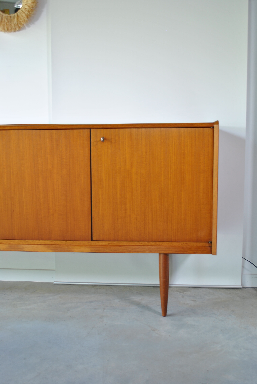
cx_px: 128
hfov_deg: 34.3
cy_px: 192
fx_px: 416
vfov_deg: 49.5
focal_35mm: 39
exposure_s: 1/40
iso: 200
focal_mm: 26
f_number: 4.2
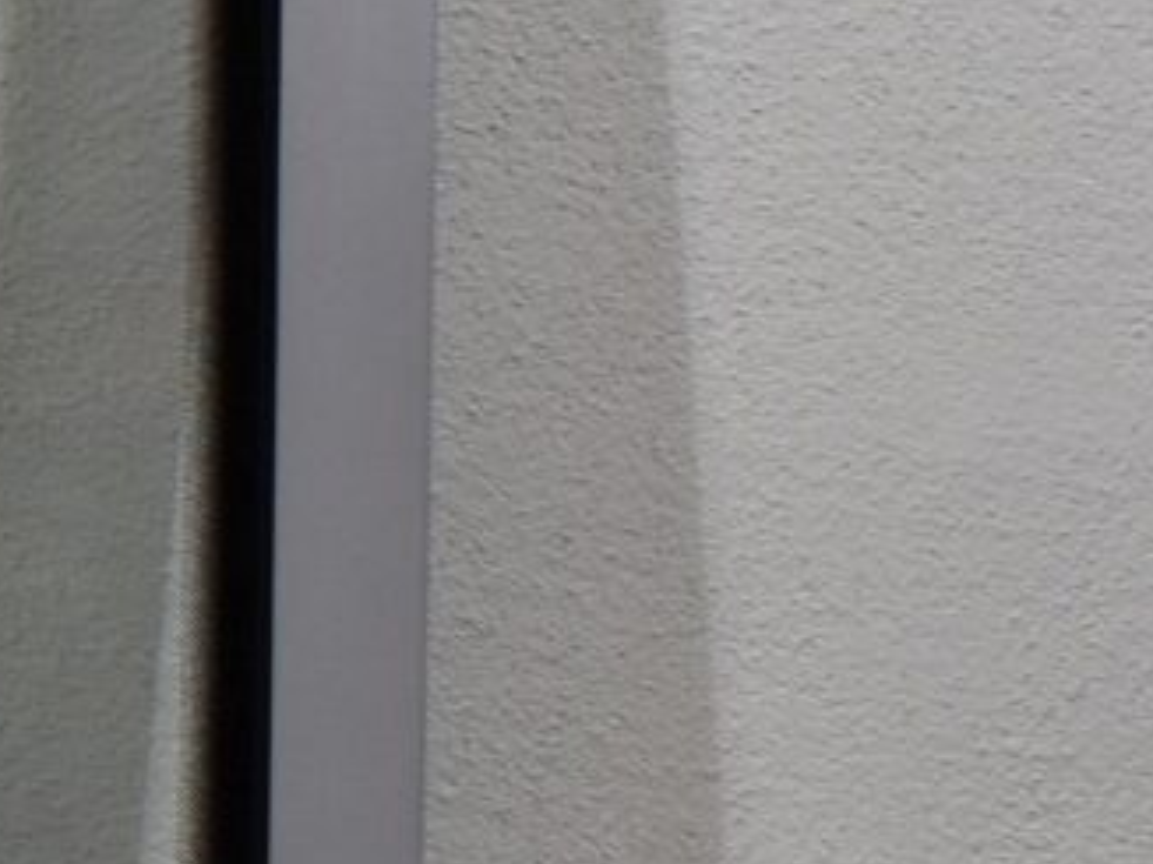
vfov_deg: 6.5
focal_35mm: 226
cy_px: -266
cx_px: -2084
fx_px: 7525
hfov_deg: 7.8
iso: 360
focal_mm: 20
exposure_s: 1/125
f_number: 5.6
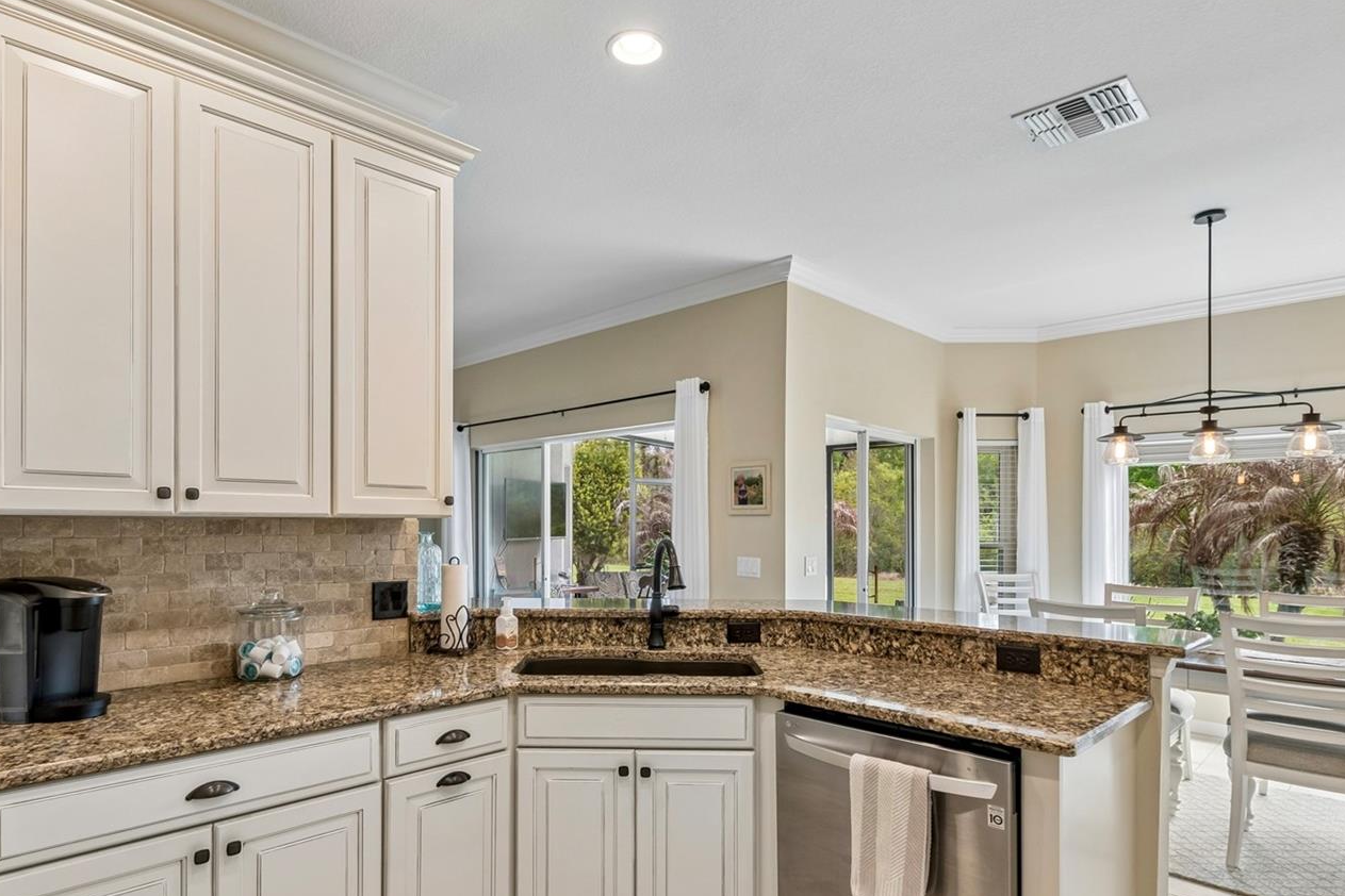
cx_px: 635
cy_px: 541
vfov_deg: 63.9
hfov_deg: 86.8
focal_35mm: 19
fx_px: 710
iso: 100
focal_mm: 10
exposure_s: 1/20
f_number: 7.1
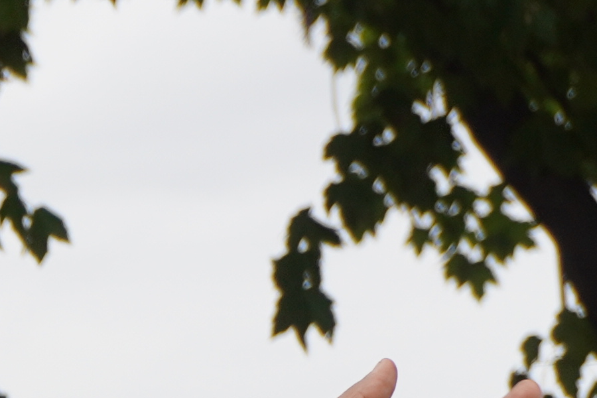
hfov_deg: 4.8
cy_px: 985
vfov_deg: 3.2
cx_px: -535
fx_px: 6964
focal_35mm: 420
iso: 100
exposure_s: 1/160
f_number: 5.6
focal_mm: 42
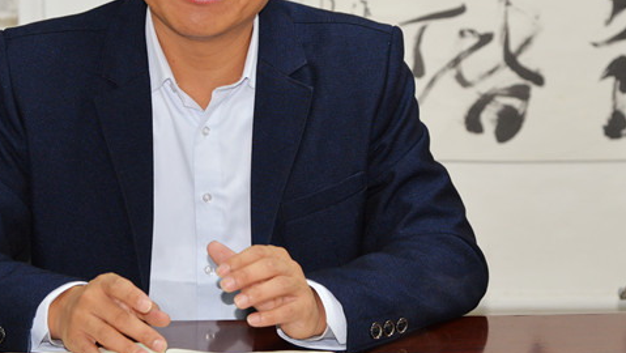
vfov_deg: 11.3
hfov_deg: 20.0
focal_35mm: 107
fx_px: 1777
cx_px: 271
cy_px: 78
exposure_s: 1/60
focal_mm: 70
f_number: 5
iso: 800
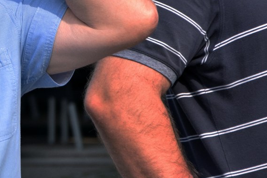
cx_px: -92
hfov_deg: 5.2
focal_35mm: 391
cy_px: -20
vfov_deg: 3.5
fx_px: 2900
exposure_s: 1/1600
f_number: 5.6
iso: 640
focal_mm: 92
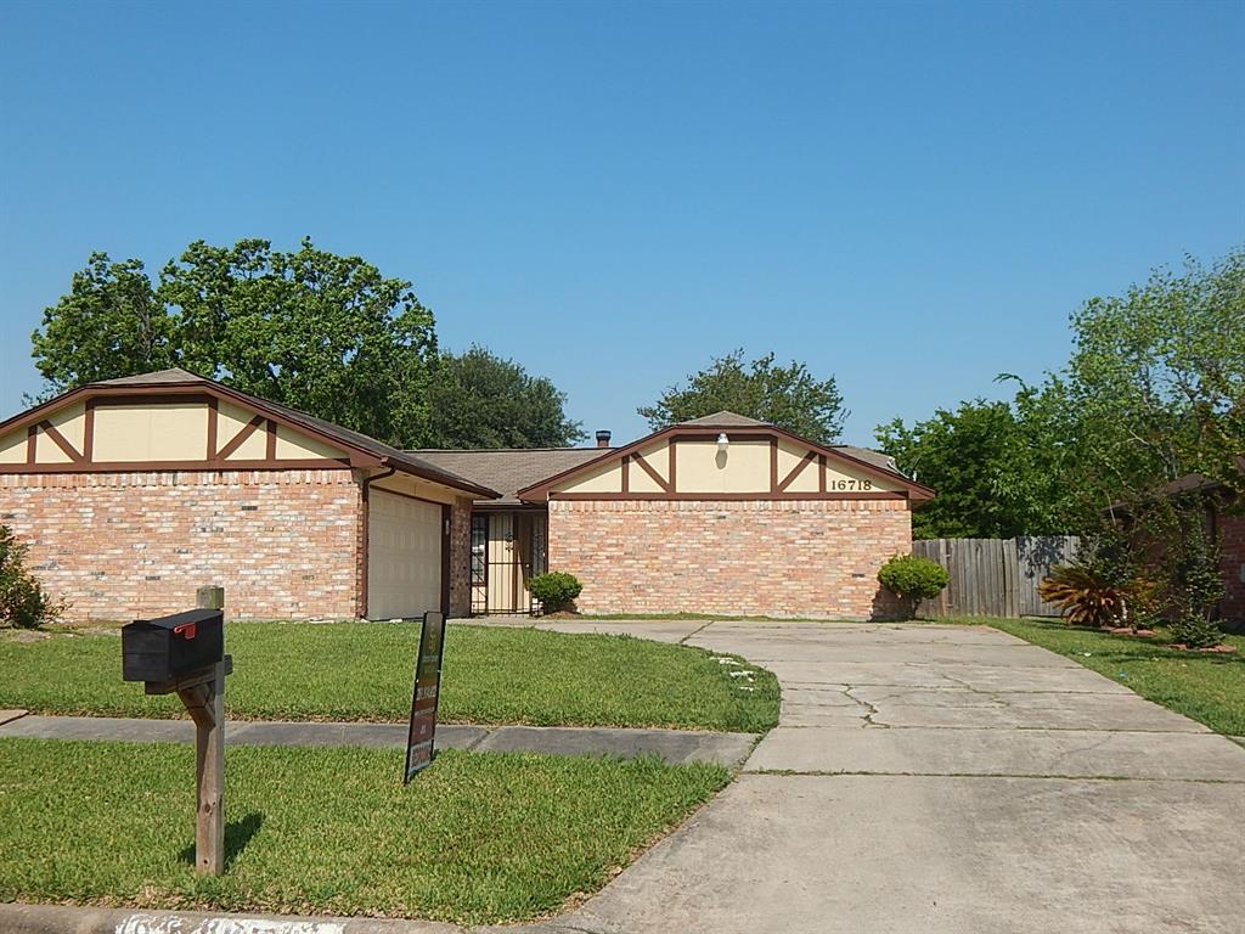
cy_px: 467
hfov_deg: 54.0
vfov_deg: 41.8
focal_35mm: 34
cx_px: 622
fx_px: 1223
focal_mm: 6.1
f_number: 6.7
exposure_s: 1/640
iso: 125
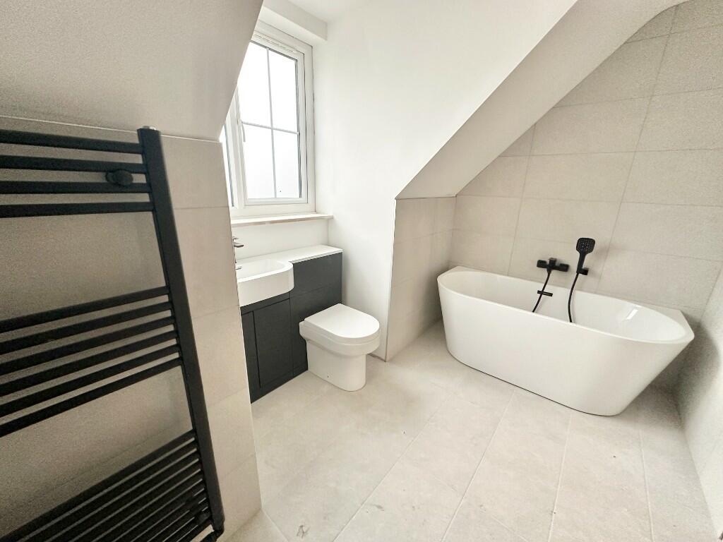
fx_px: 292
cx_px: 362
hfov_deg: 102.1
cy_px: 271
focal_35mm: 14
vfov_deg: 85.7
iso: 320
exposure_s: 1/99
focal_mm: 2.22
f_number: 2.2
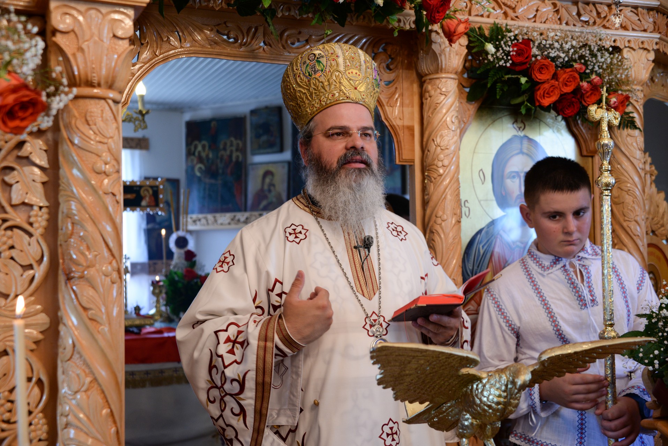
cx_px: 334
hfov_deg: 43.6
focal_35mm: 45
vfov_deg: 29.9
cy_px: 223
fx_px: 835
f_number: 4.2
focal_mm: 45
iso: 800
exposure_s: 1/50
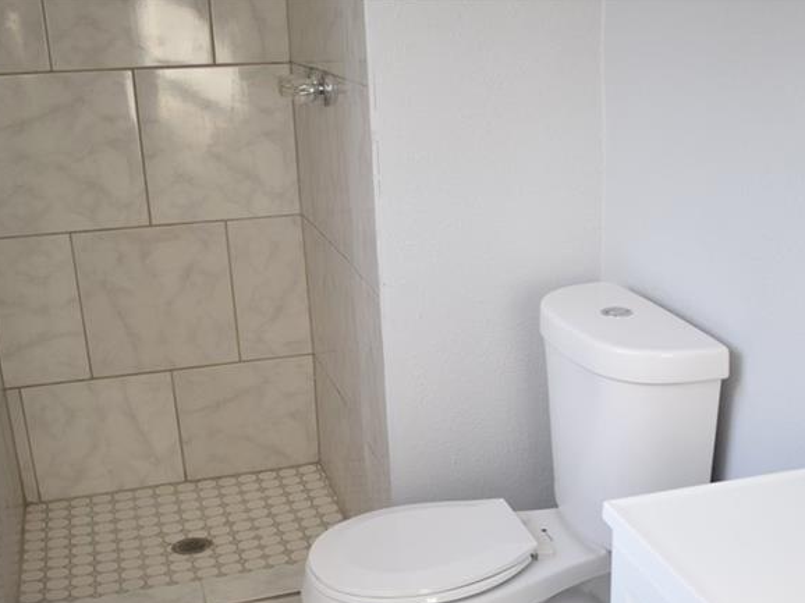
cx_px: 539
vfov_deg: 30.8
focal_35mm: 46
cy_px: 471
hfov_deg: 40.7
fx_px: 1069
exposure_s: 1/250
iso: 400
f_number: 3.5
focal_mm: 18
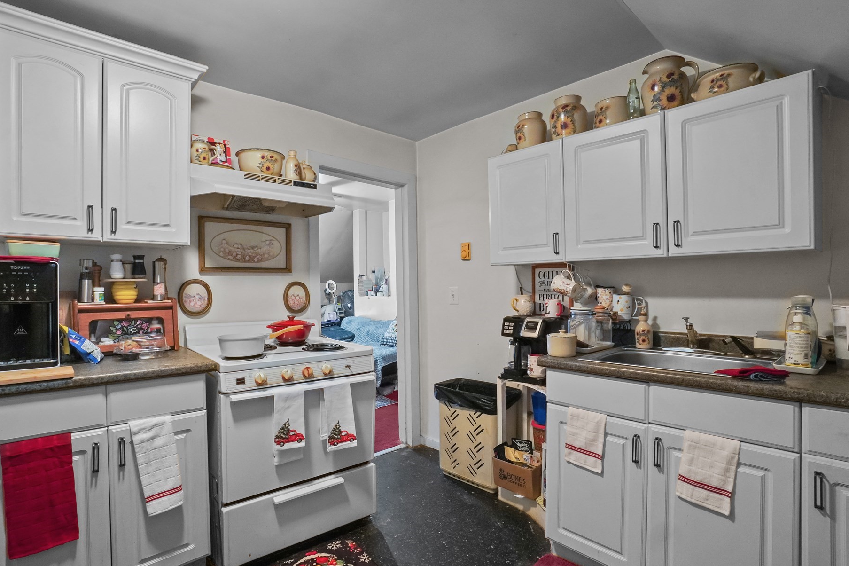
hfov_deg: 93.2
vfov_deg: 70.4
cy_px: 294
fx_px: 401
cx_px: 409
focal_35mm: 17
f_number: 8
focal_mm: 10
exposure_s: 1/6
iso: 1000
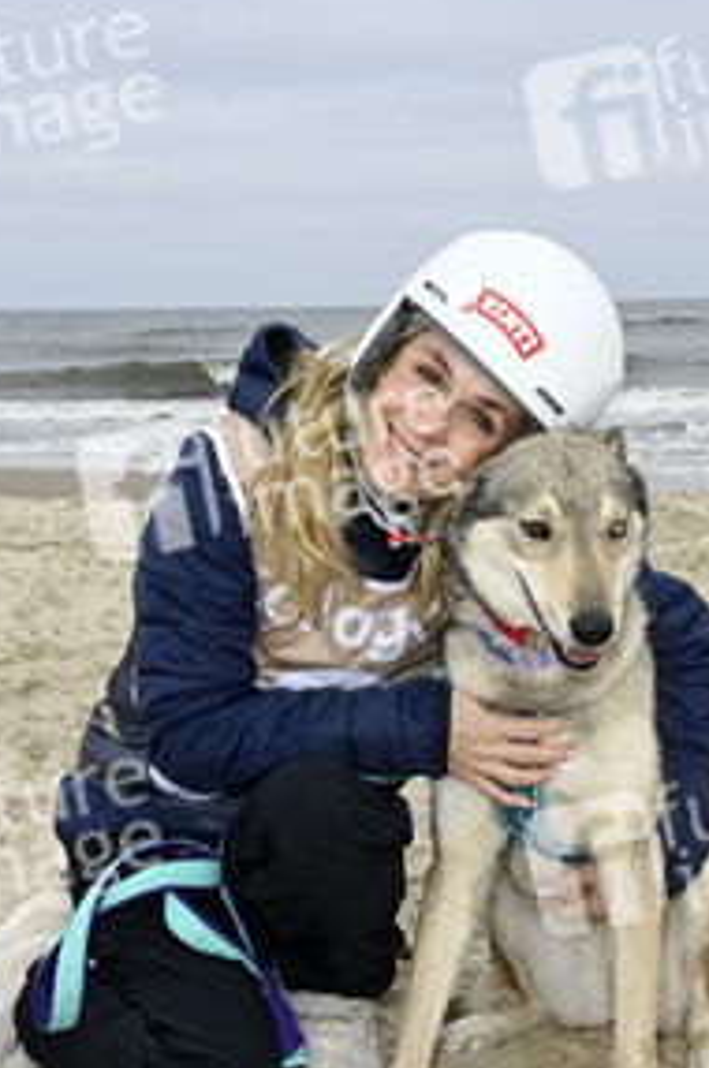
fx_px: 2073
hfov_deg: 19.4
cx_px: 377
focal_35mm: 70
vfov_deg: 28.8
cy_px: 661
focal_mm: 50
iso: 1000
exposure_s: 1/250
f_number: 16
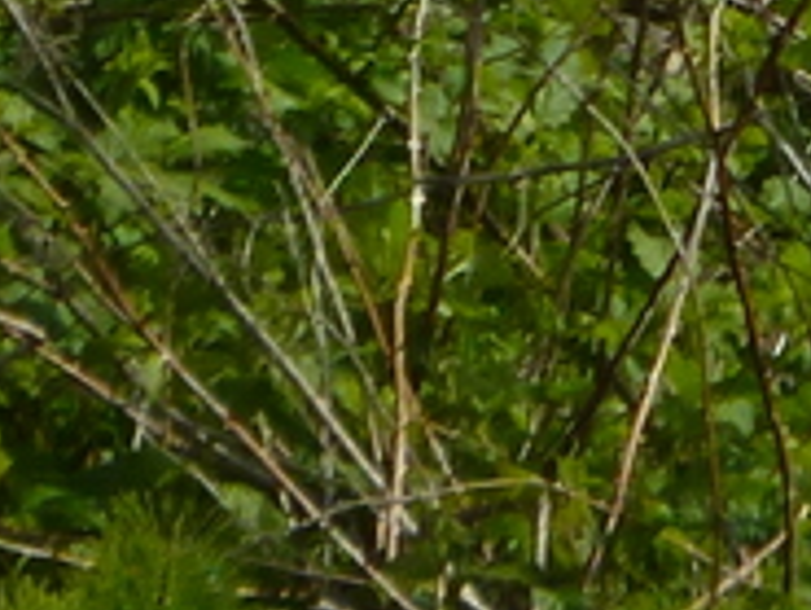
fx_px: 40604
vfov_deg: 0.9
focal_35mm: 1732
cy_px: -829
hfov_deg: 1.1
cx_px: 1271
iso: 80
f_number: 5.9
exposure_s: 1/250
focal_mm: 36
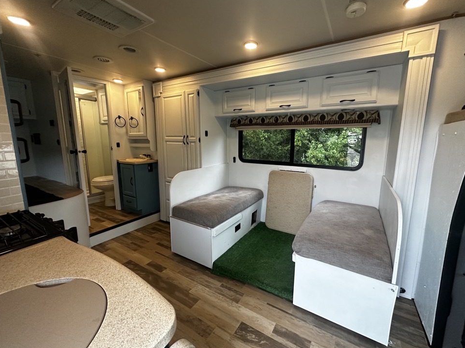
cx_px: 239
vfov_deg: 81.7
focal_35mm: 15
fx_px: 201
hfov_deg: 98.1
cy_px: 168
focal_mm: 2.22
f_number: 2.2
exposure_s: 1/86
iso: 320
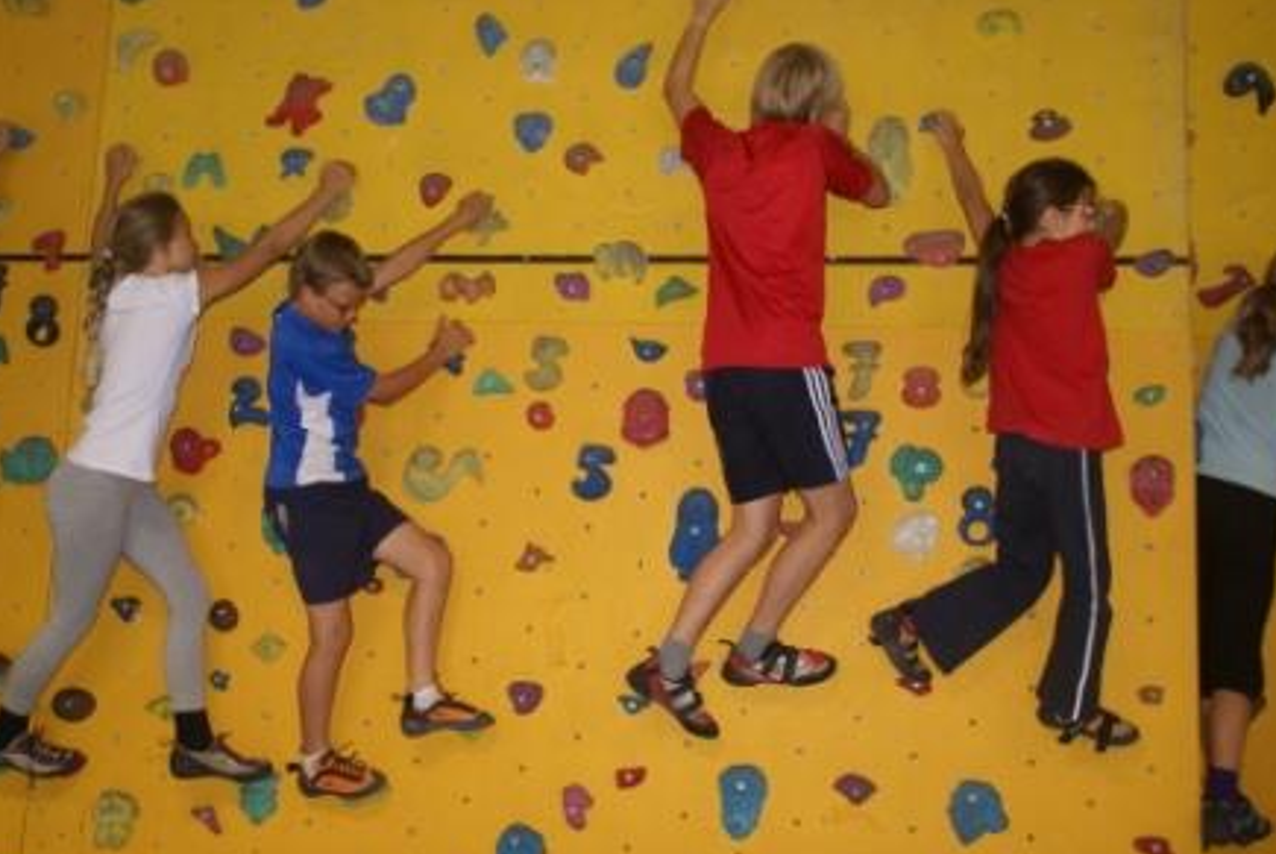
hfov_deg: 55.7
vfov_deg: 39.0
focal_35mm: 34
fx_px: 1206
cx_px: 637
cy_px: 428
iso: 400
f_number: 5.6
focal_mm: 22
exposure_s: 1/60
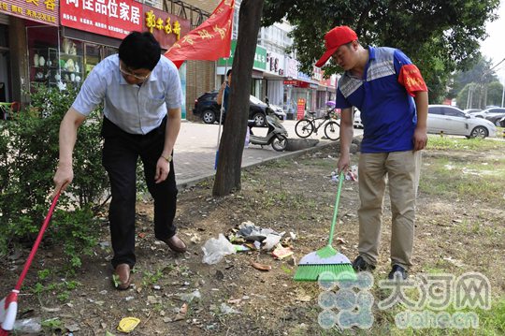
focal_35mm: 33
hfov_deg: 57.3
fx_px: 462
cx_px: 252
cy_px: 168
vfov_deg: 39.9
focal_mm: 22
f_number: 10
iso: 800
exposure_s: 1/400
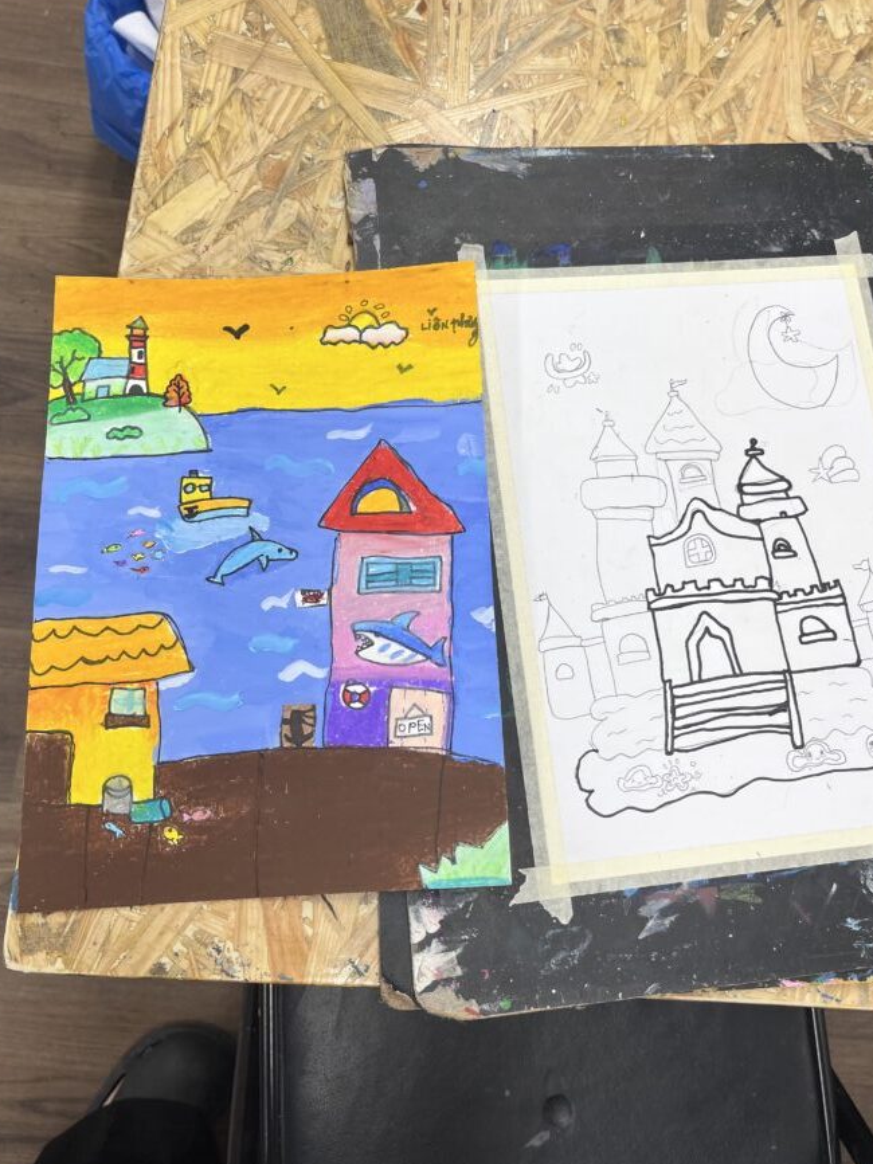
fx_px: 1009
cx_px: 462
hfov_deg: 46.8
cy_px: 524
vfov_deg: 59.8
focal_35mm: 30
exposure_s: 1/168
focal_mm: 5.1
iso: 40
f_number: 1.6
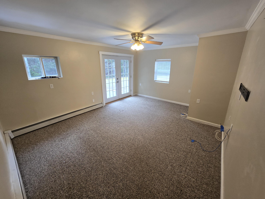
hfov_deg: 106.2
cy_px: 100
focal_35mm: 13
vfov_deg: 89.9
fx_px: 100
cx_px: 132
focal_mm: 2.2
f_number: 2.2
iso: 125
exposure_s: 1/60
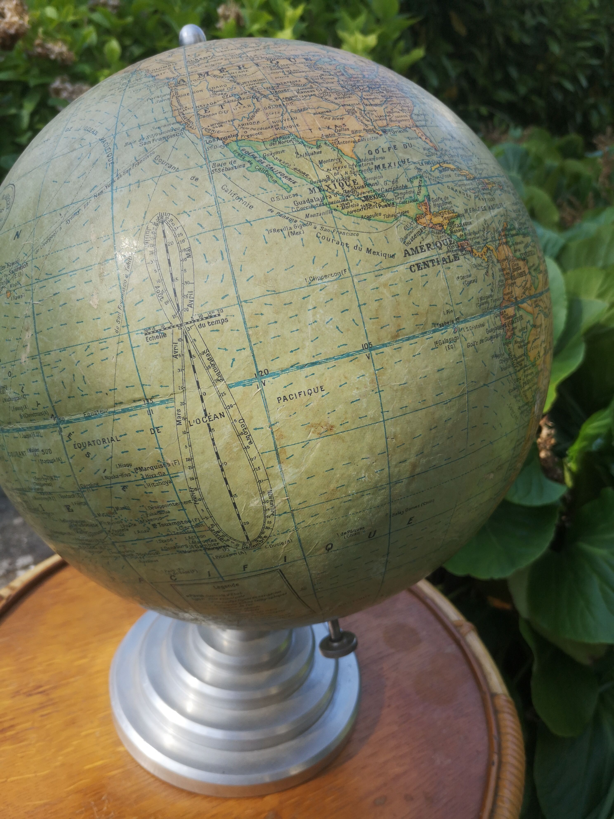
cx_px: 307
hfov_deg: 51.4
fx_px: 639
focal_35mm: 27
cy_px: 410
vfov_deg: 65.3
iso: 50
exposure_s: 1/600
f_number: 1.8
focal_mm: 3.95
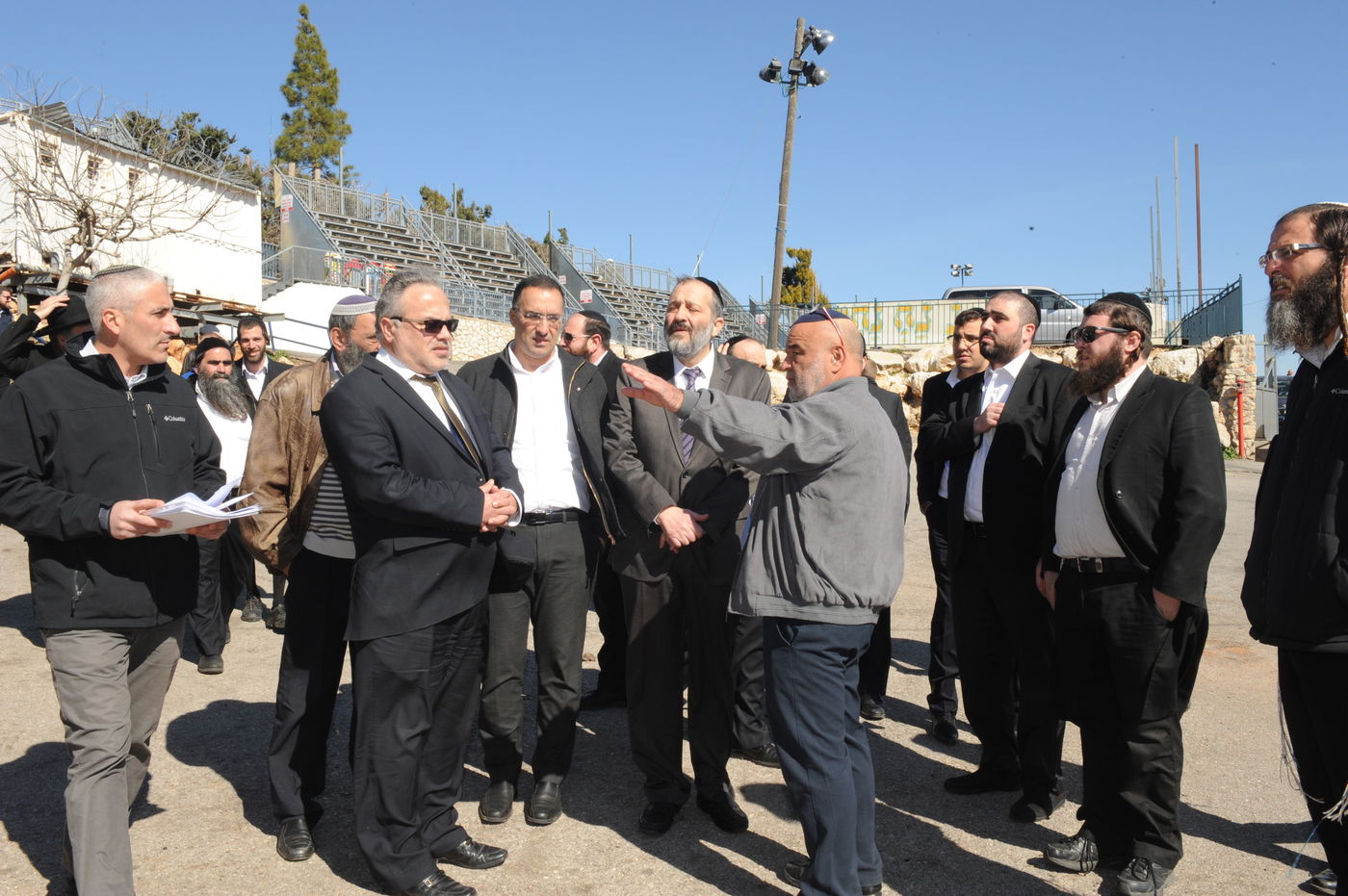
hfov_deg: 58.8
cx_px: 674
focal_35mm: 32
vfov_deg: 41.0
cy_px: 448
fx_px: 1197
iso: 1000
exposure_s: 1/250
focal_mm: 32
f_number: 22
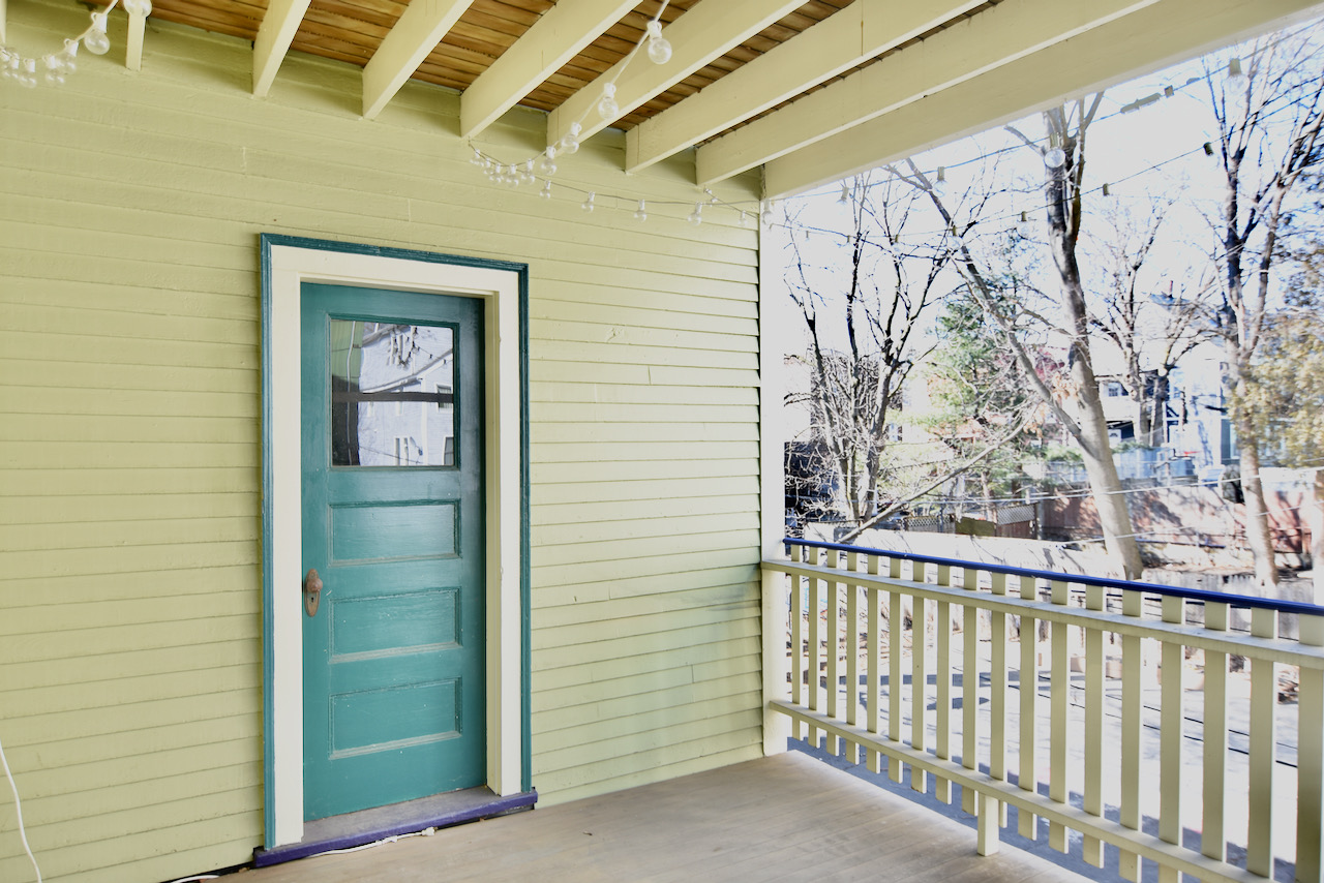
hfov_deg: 77.3
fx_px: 828
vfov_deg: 56.2
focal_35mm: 22
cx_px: 662
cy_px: 442
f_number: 3.2
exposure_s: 1/125
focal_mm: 15
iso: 125
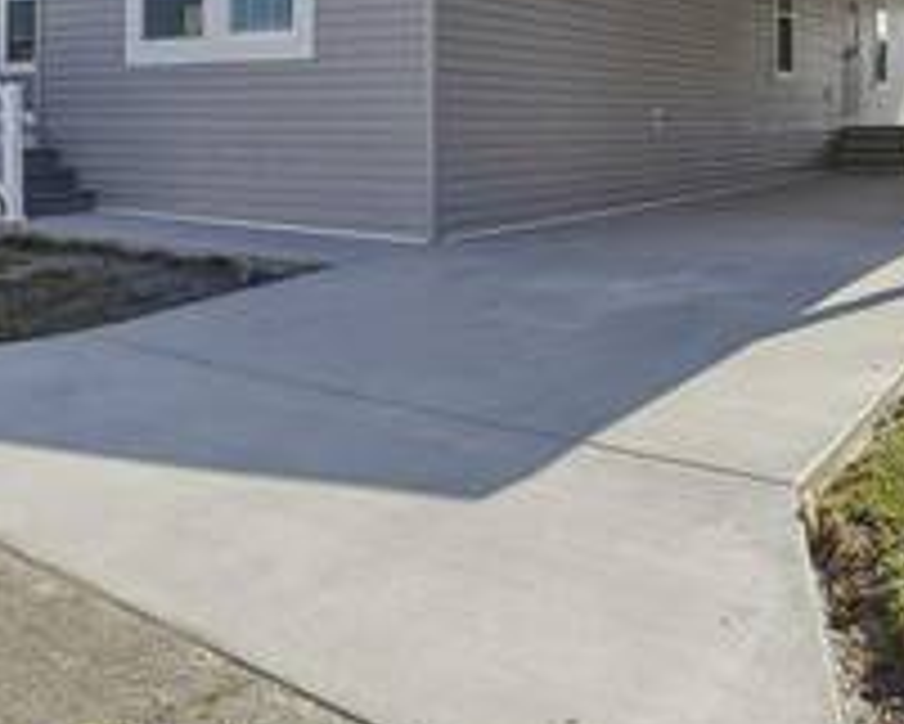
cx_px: 463
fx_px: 1151
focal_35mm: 43
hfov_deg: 42.9
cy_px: 119
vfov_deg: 33.6
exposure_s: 1/1250
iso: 100
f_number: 8
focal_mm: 18
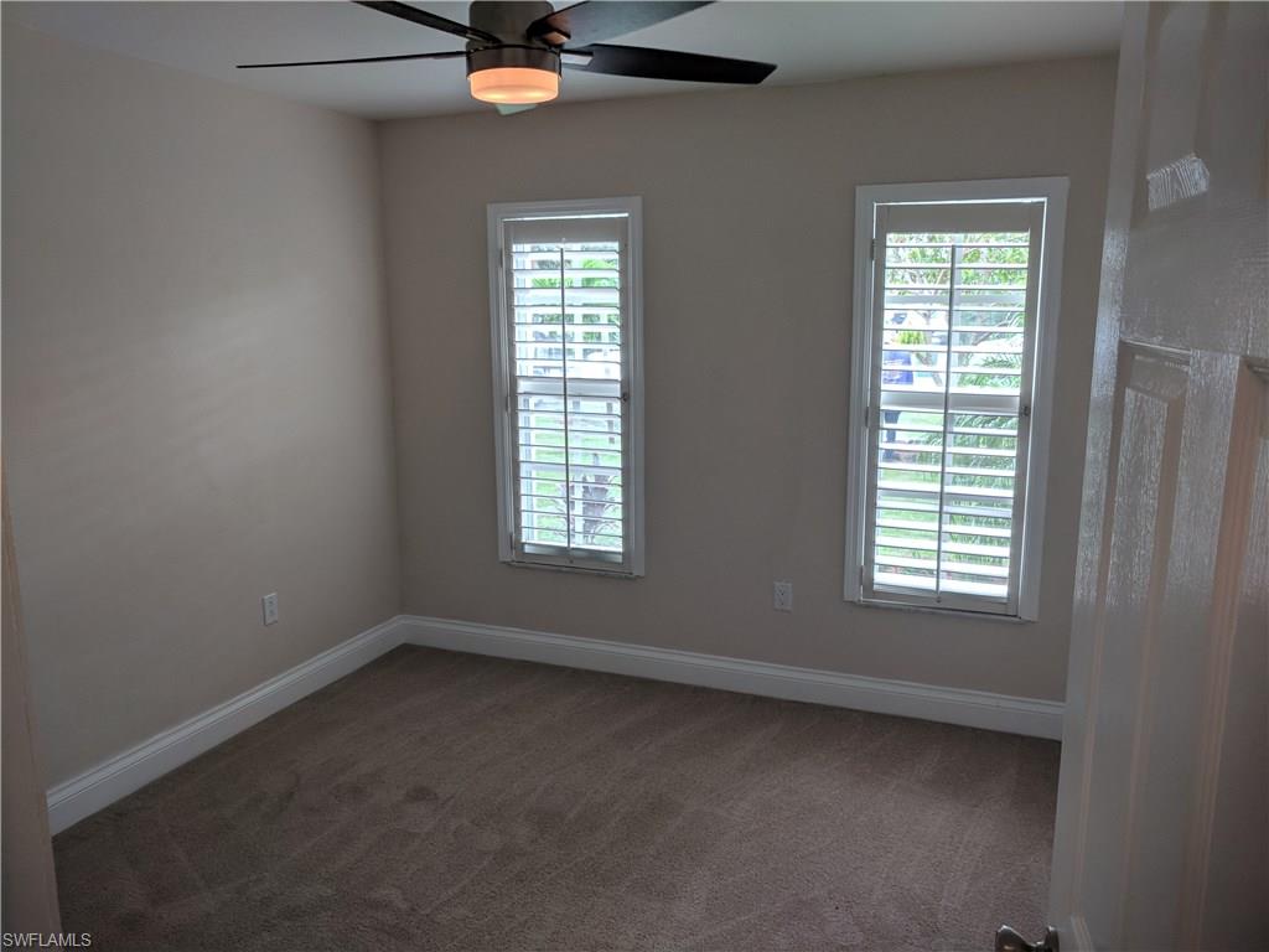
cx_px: 634
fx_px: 953
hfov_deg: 67.3
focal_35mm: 26
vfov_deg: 53.1
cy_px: 476
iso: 50
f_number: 2
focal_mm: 4.67
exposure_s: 1/156
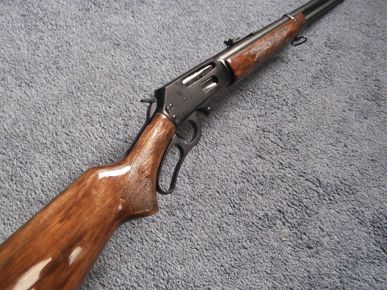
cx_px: 182
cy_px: 145
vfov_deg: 32.9
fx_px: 492
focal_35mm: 44
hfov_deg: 42.9
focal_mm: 6
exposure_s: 1/25.2
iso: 160
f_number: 2.7
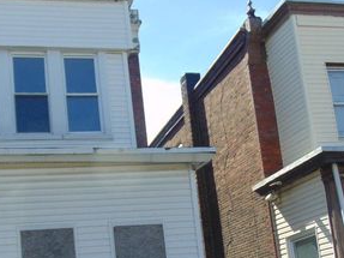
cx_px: 133
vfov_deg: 23.7
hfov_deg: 31.6
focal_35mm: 61
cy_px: 202
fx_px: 606
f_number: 3.2
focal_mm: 6.3
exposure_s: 1/640
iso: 80
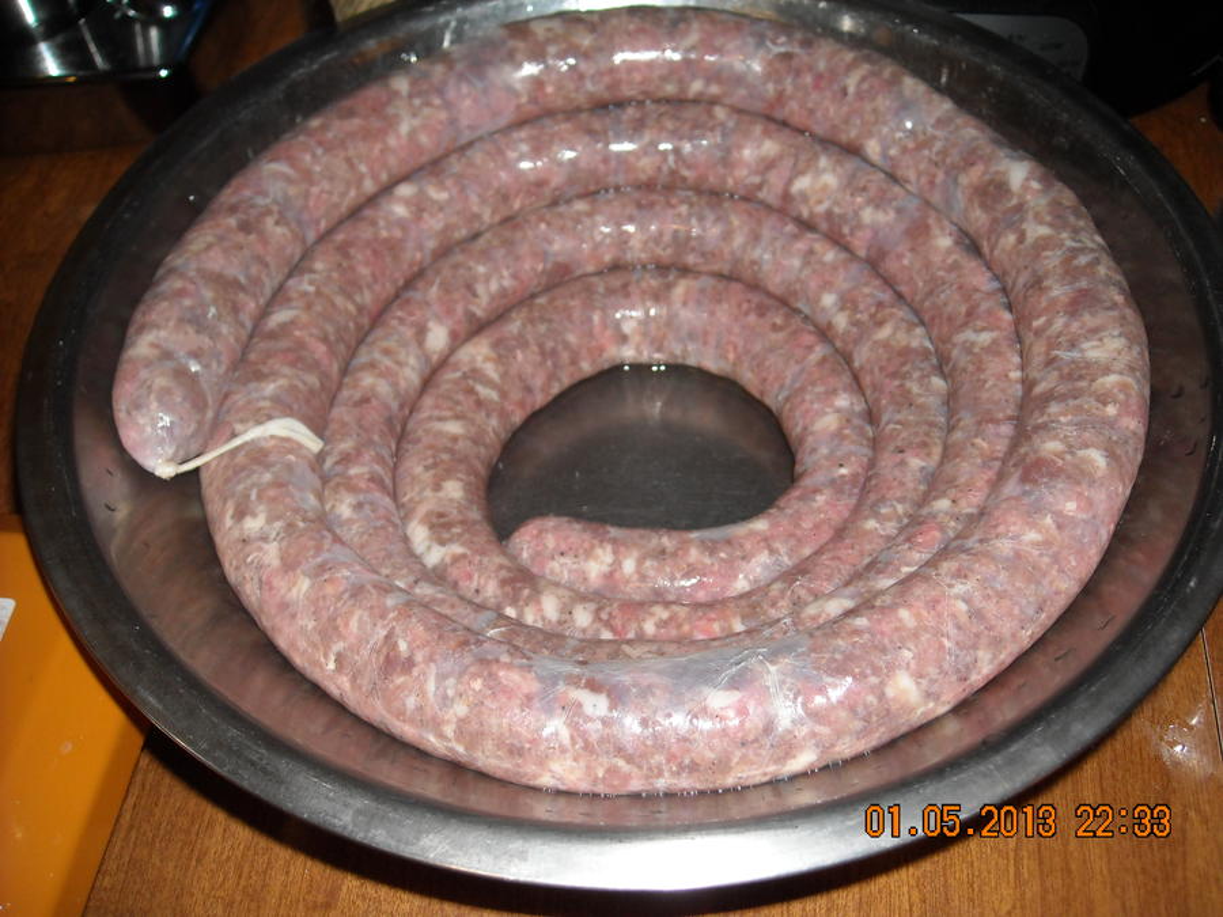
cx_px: 612
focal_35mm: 35
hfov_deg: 52.6
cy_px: 458
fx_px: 1237
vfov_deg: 40.7
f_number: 2.8
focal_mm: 5.7
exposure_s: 1/60
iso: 200
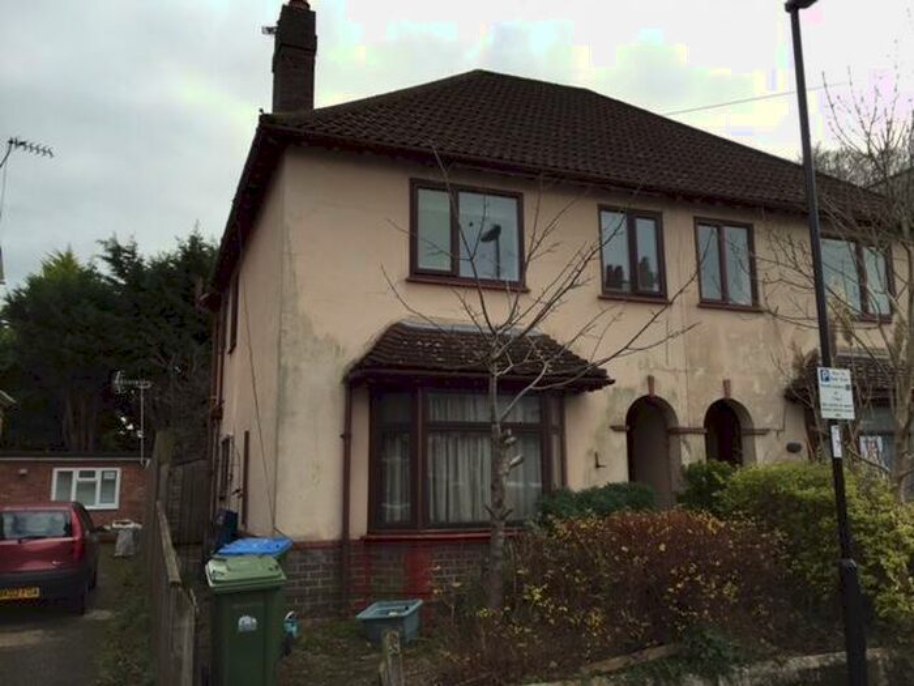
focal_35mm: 29
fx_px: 766
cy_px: 343
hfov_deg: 61.7
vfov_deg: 48.2
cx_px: 457
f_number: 2.2
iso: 32
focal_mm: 4.15
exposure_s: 1/573
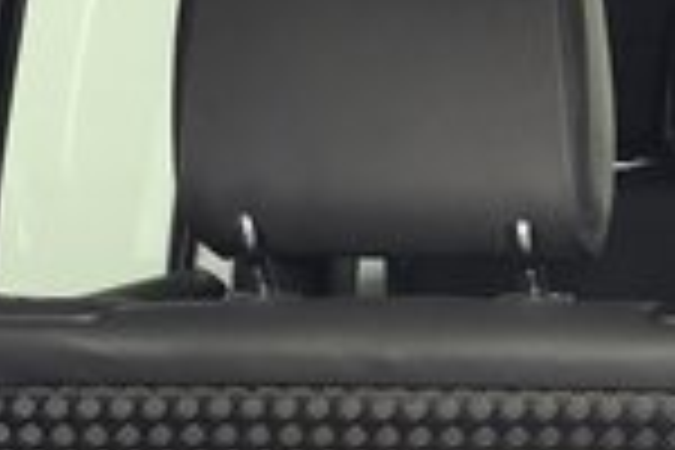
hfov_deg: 11.8
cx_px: 1134
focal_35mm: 163
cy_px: 664
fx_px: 3056
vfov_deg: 8.3
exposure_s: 1/60
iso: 320
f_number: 1.7
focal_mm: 6.3
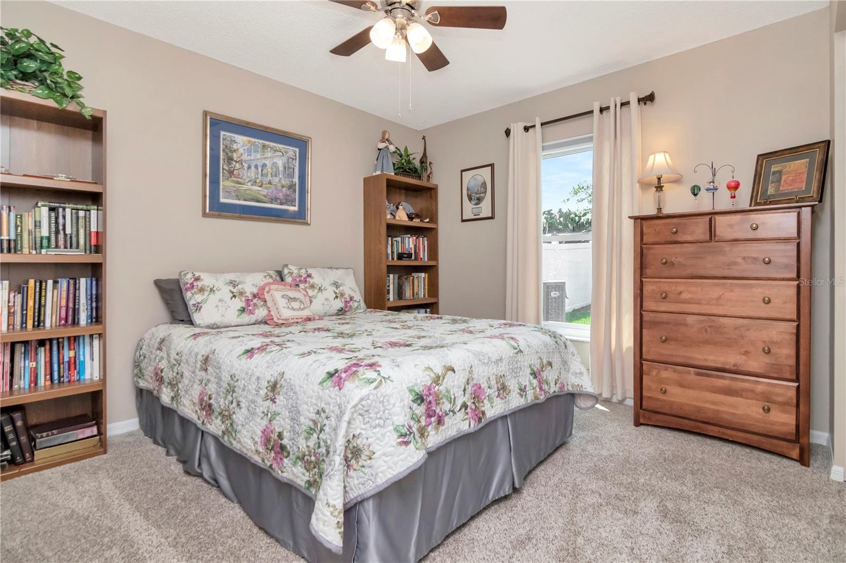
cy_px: 282
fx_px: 388
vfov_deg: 72.0
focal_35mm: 16
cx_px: 423
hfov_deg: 95.0
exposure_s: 1/200
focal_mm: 11
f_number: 8
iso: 1000
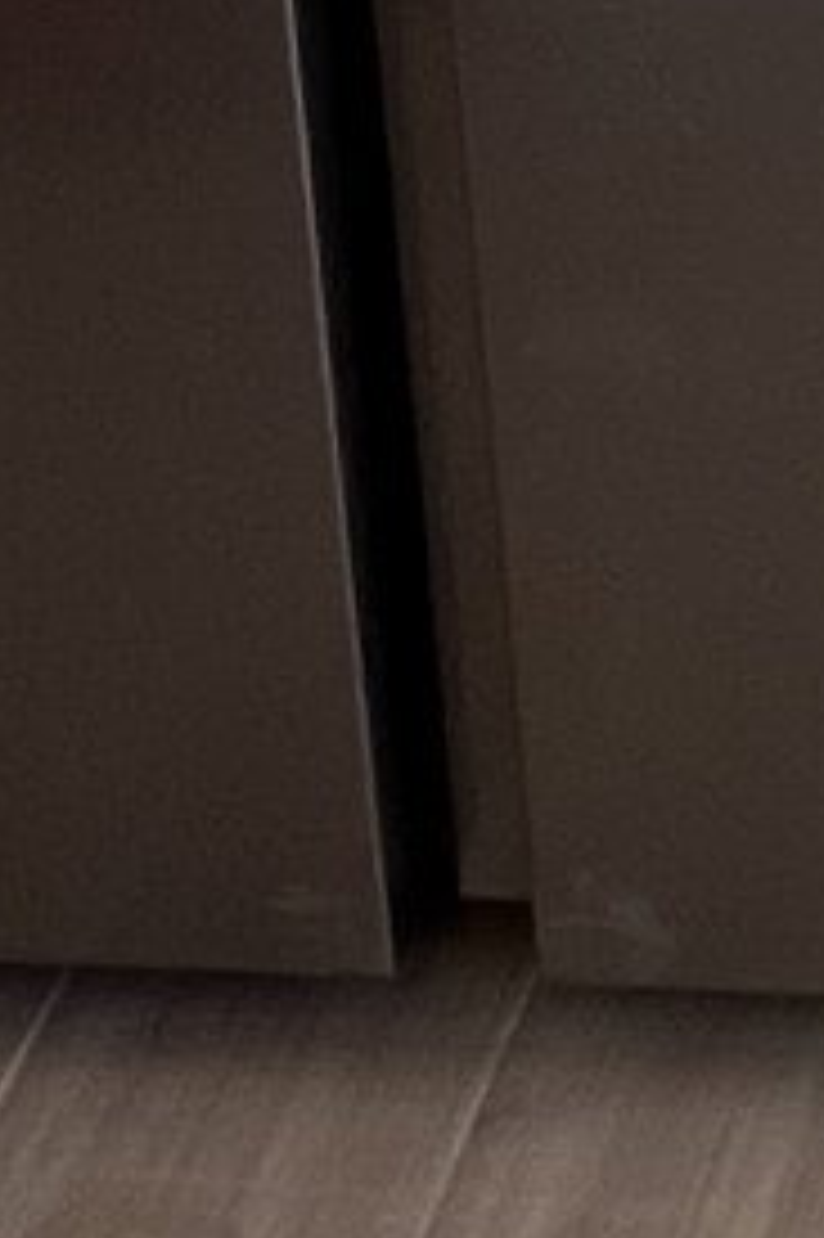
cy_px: -1582
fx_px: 3609
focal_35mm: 105
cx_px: 1972
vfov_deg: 14.3
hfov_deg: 11.0
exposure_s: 1/99
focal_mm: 1.57
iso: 50
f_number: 1.8
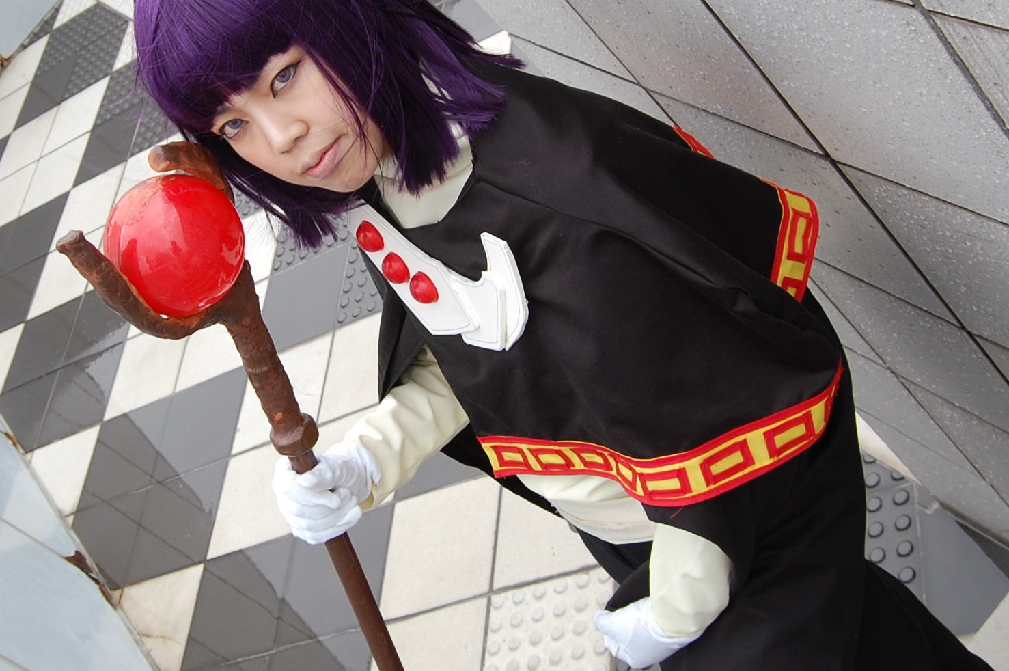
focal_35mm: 55
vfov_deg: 24.5
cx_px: 350
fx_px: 1540
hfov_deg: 36.0
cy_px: 225
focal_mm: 18
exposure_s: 1/250
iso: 200
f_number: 8
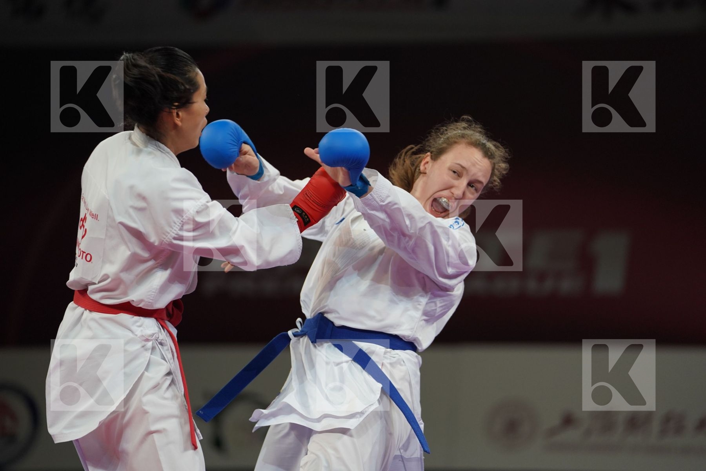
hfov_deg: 10.3
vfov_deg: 6.9
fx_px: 3922
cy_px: 236
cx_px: 353
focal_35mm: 200
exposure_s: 1/1000
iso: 1250
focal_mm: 200
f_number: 2.8
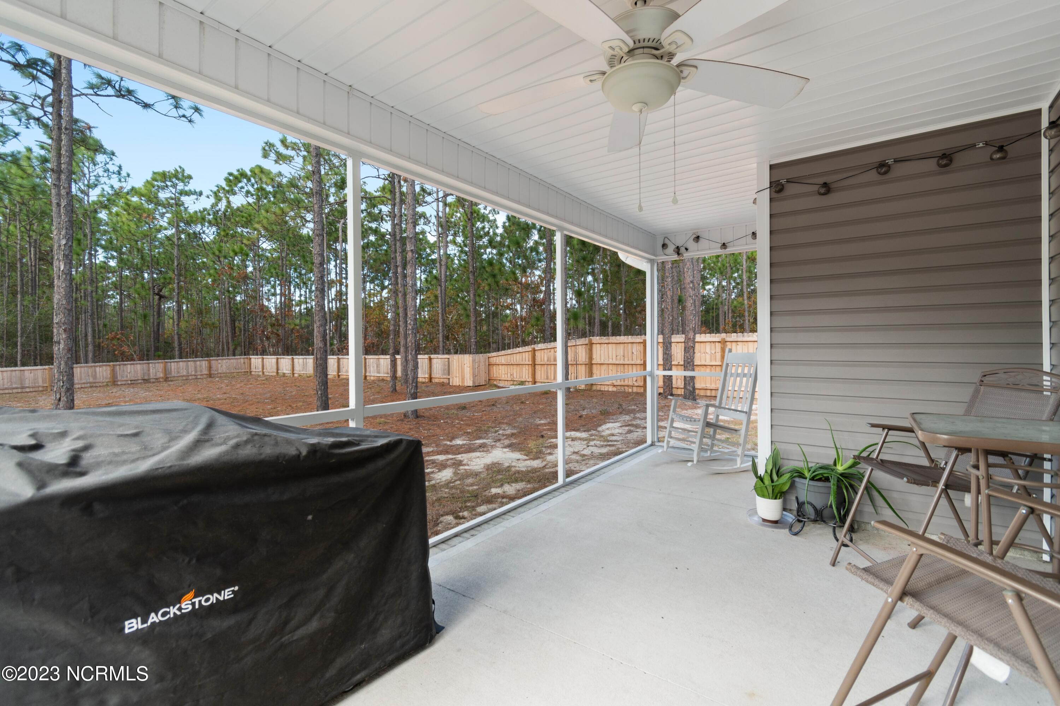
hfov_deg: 100.4
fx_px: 442
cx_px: 530
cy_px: 353
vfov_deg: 77.3
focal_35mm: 15
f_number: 4.5
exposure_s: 1/10
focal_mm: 10
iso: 100
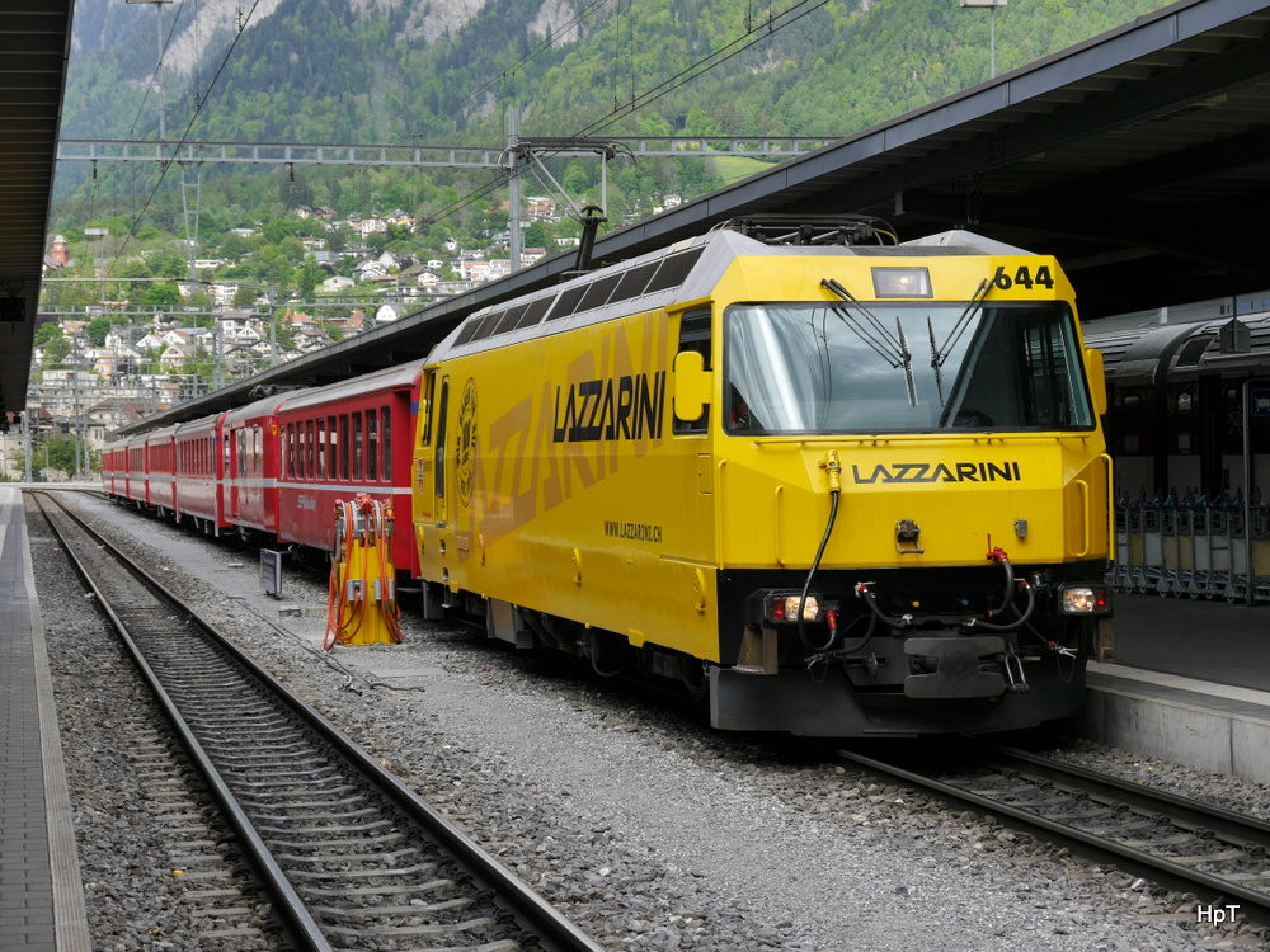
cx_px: 635
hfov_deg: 26.3
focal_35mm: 74
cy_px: 476
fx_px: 2715
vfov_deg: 19.9
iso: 160
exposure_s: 1/200
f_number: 7.1
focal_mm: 37
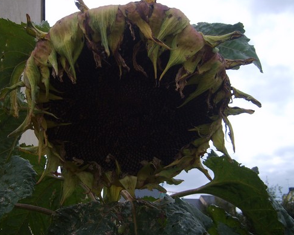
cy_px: 118
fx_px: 365
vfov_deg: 35.7
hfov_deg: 43.6
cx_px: 116
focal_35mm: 42
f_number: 7.1
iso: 50
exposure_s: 1/180
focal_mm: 5.8
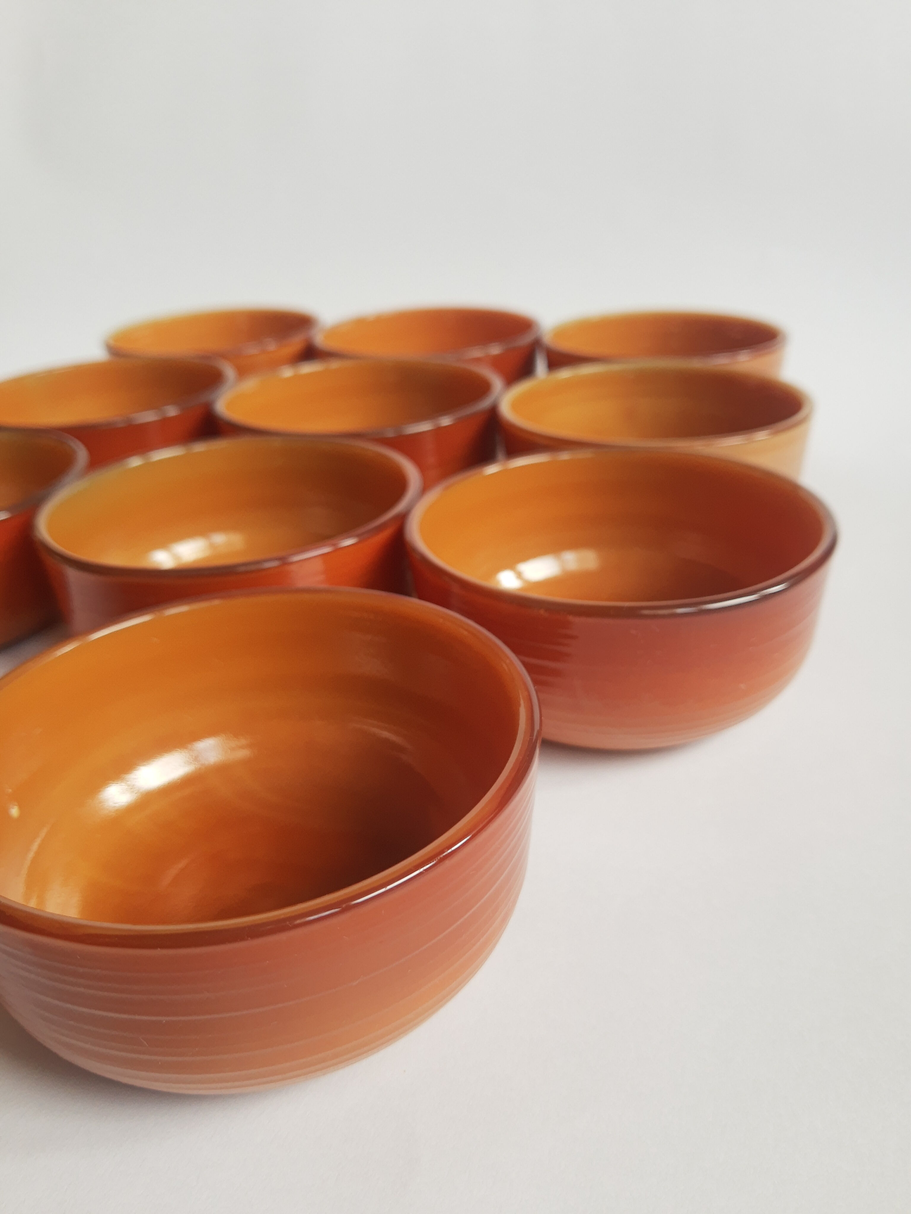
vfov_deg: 67.3
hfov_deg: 53.1
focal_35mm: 26
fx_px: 912
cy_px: 607
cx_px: 456
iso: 59
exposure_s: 1/100
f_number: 1.8
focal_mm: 3.95
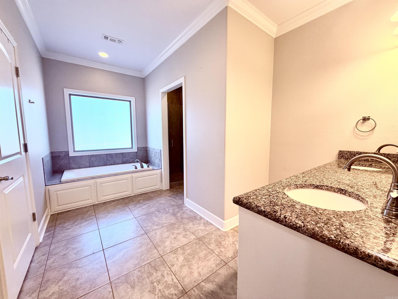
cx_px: 199
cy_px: 150
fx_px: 161
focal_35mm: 14
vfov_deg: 85.7
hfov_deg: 102.1
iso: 250
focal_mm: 2.22
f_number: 2.2
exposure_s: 1/120
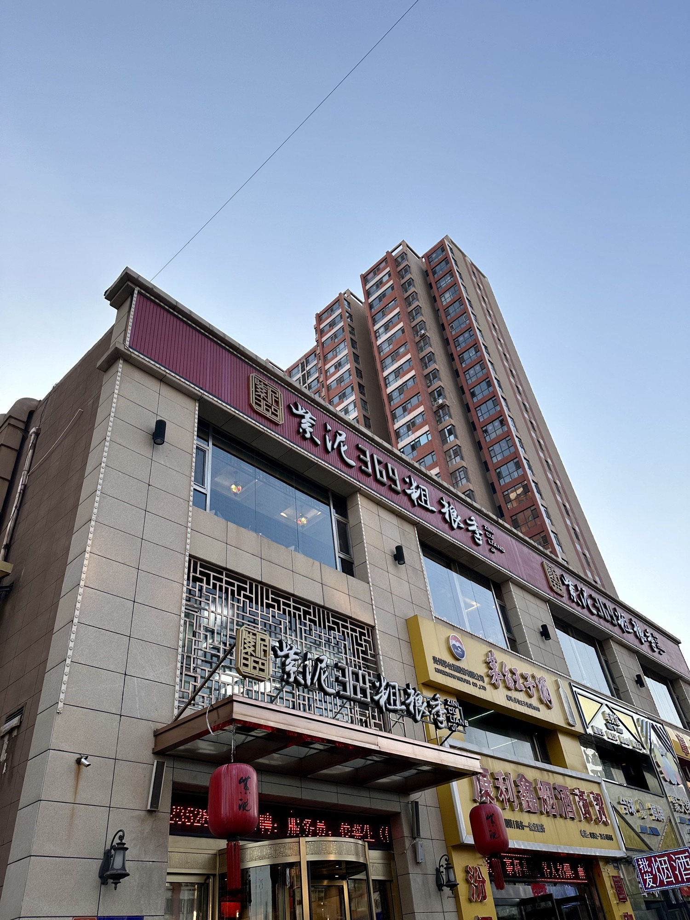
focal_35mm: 24
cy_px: 460
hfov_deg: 56.8
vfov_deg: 71.6
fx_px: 638
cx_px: 345
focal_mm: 6.86
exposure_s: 1/836
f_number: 1.78
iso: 80
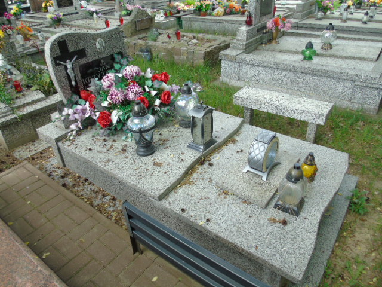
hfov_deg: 69.4
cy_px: 144
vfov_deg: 54.9
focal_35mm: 25
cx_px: 191
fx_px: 276
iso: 80
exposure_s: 1/125
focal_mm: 4.4
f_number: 3.4
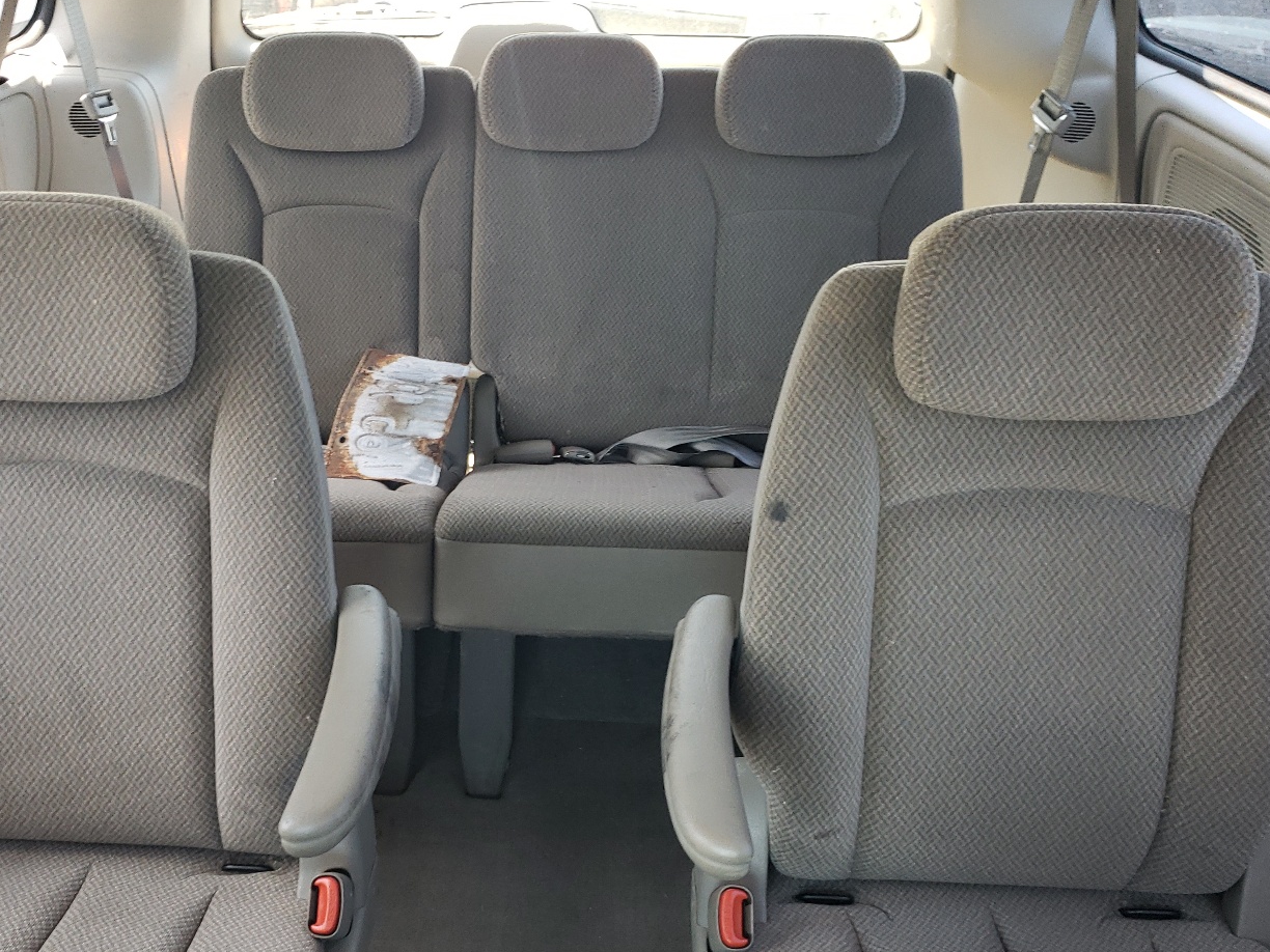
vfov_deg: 41.6
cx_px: 515
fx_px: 1247
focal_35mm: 34
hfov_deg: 53.6
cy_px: 567
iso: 113
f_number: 1.5
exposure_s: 1/60.2
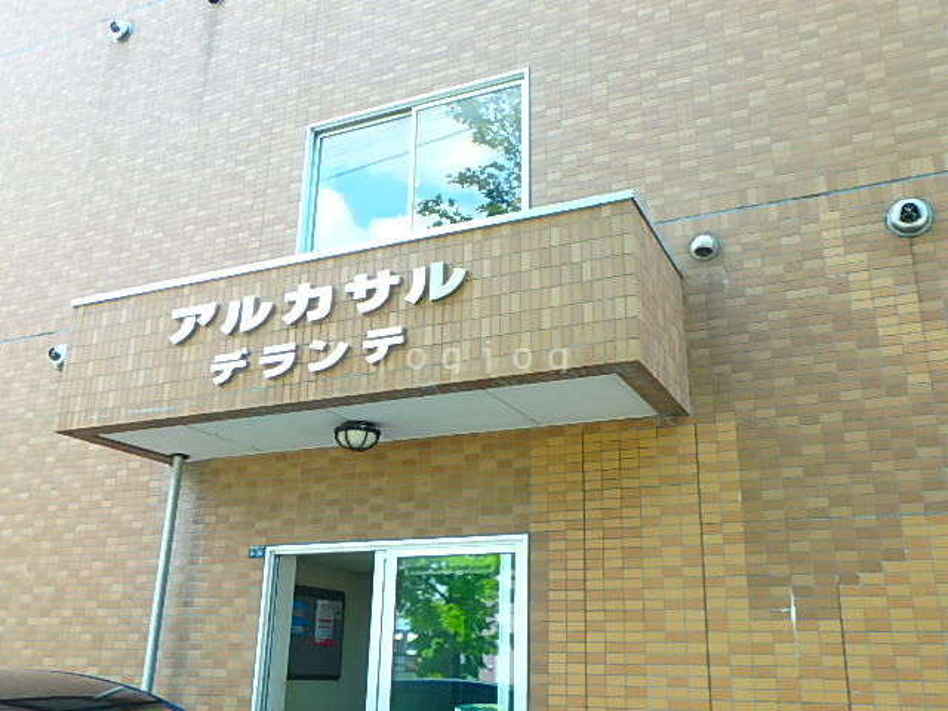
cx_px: 474
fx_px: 931
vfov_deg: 41.8
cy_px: 356
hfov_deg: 54.0
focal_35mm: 34
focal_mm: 6
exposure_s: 1/80
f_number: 4.9
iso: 160
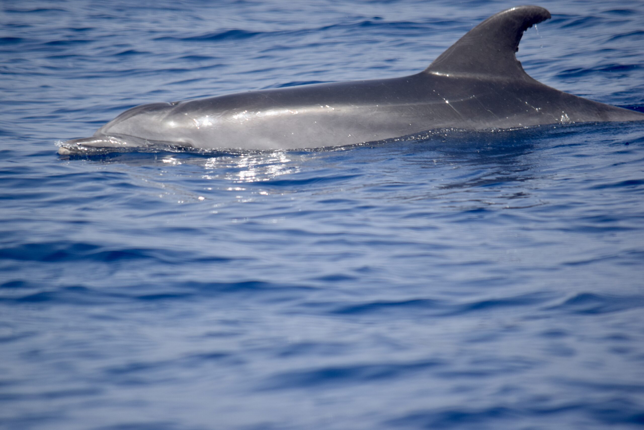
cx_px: 322
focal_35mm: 420
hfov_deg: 4.9
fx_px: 7513
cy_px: 215
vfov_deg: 3.3
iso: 400
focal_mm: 280
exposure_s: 1/1600
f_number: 6.3
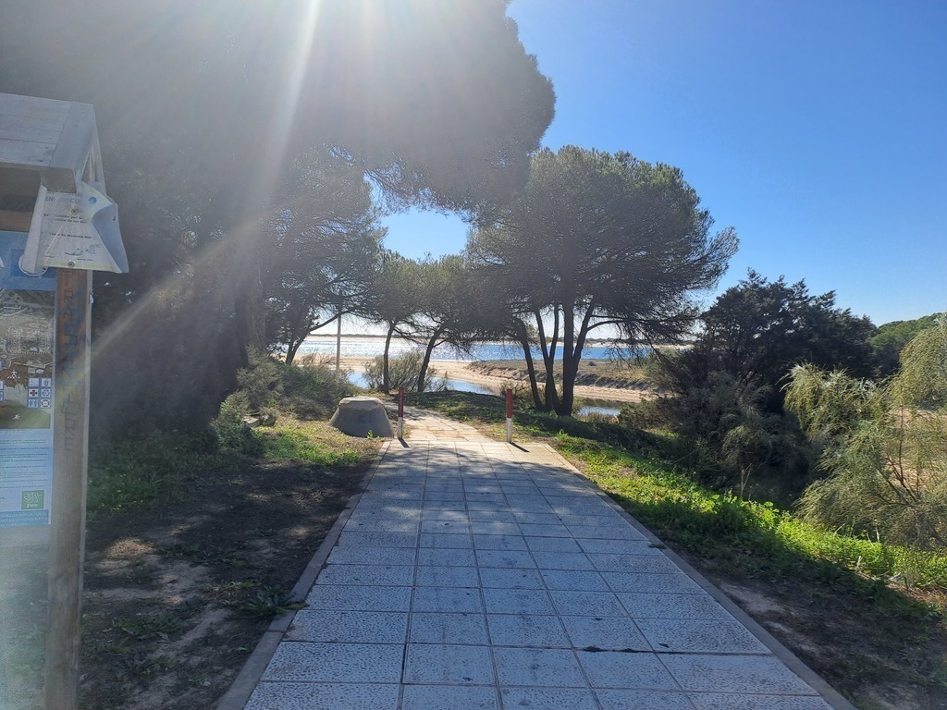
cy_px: 355
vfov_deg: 54.9
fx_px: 684
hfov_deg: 69.4
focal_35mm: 25
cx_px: 474
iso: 32
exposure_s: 1/2000
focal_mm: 4.65
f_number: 1.8
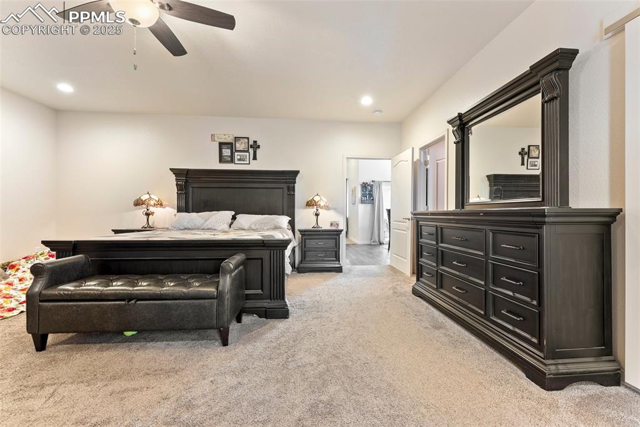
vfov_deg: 81.2
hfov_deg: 104.2
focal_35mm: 14
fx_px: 249
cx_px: 320
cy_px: 214
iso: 400
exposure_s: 1.6
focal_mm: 14
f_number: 9
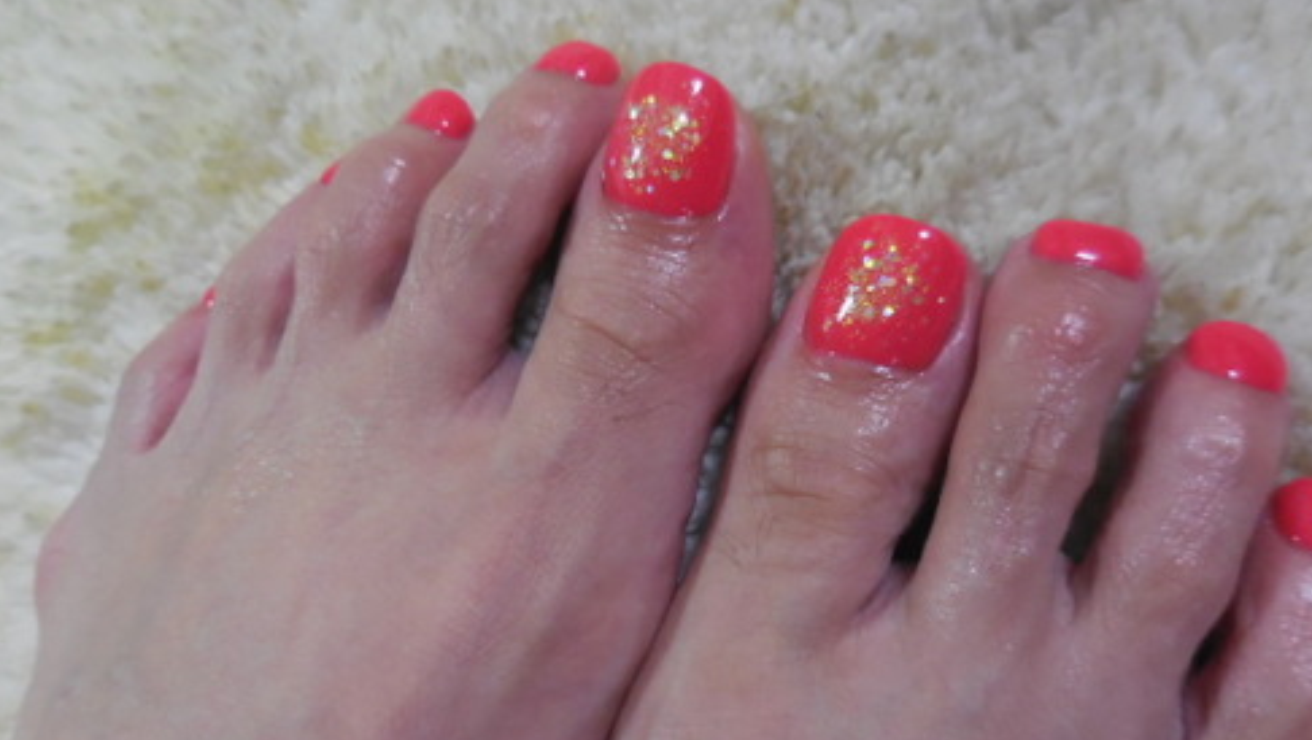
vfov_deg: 41.5
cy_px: 415
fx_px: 975
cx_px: 669
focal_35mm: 28
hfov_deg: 67.9
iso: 400
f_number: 3.3
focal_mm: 4.5
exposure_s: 1/30
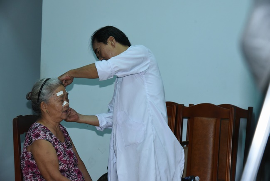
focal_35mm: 75
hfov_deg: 27.0
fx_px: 563
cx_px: 135
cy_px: 90
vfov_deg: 18.2
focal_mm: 75
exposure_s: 1/160
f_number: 6.3
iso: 6400
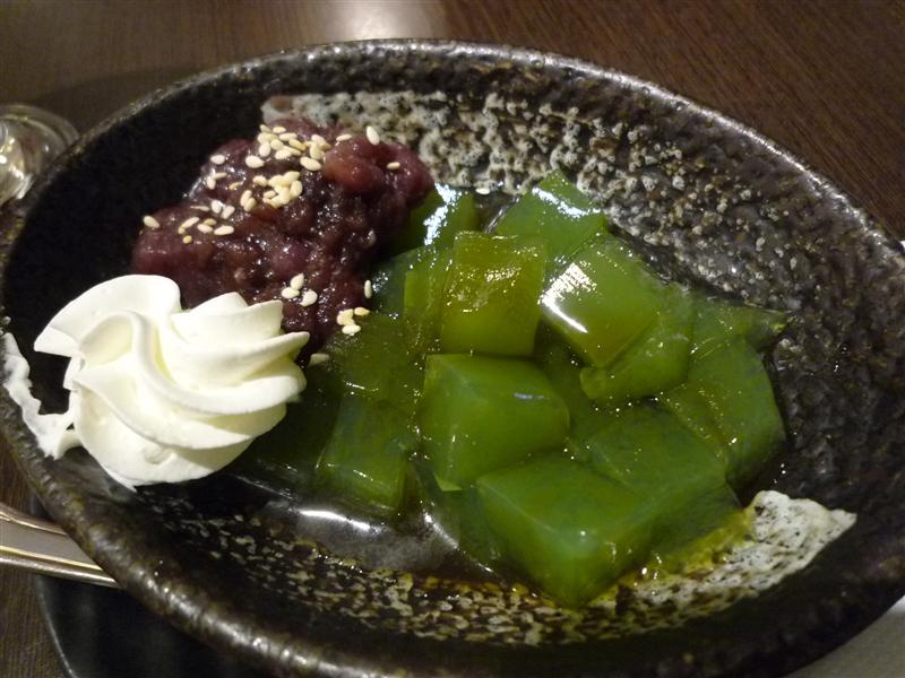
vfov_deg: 54.9
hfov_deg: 69.4
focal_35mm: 25
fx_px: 654
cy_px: 339
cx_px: 452
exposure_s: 1/10
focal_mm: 4.4
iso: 400
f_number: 2.8
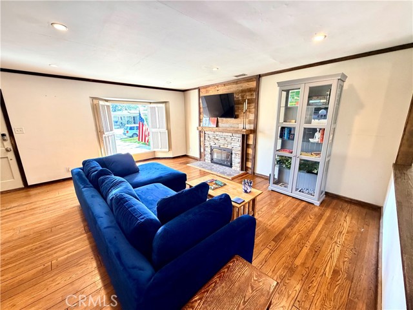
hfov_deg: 102.1
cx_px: 206
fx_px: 167
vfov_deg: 85.7
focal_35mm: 14
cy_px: 155
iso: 400
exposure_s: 1/60
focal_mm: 2.22
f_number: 2.2
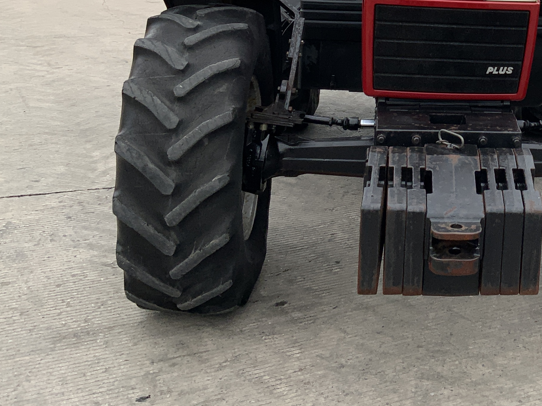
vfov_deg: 22.0
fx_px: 1002
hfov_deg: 28.5
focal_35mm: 64
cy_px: -10
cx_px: 533
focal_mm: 3
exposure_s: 1/226
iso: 16
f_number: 1.8
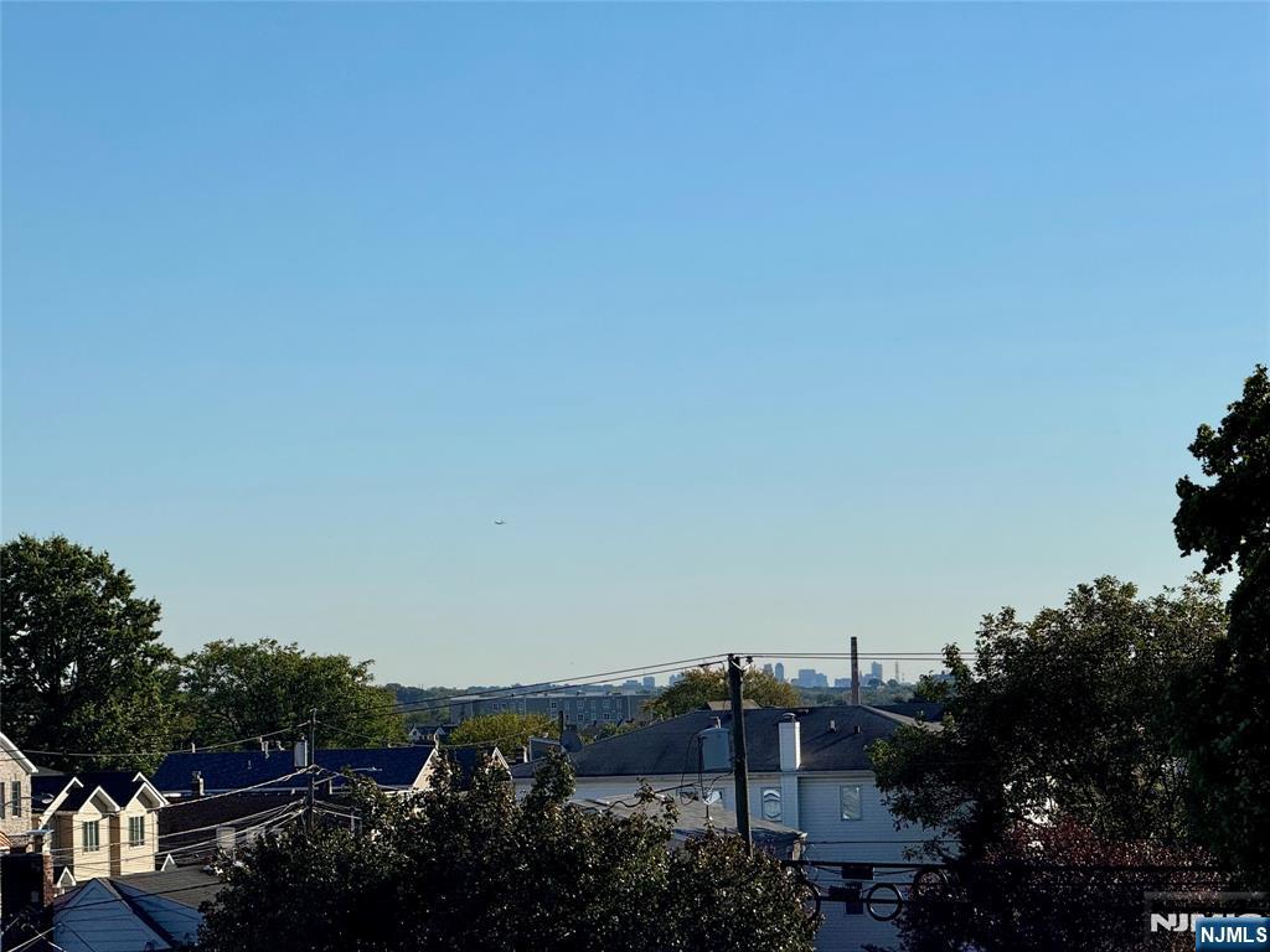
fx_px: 4403
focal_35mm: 120
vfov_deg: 12.3
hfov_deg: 16.4
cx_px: 635
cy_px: 476
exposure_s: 1/3509
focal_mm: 15.66
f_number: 2.8
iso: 50
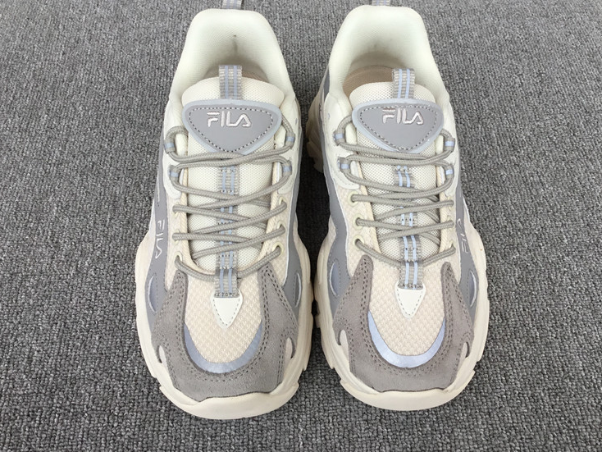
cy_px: 198
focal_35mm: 38
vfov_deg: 37.7
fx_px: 661
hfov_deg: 48.9
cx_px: 313
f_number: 2.4
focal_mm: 3.3
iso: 25
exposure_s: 1/174
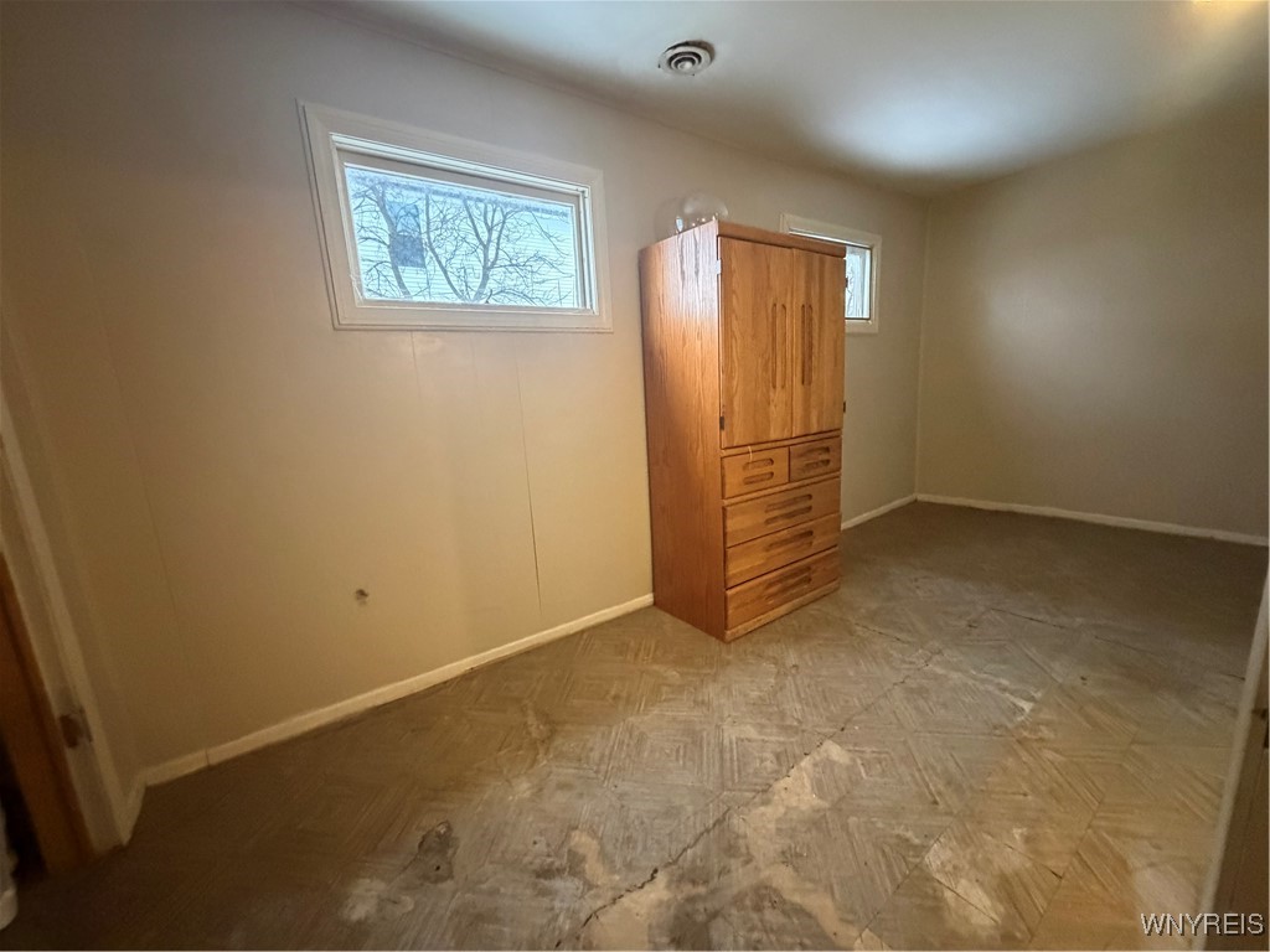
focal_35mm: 14
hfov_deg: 102.1
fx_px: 514
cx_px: 635
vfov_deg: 85.7
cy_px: 476
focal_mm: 2.22
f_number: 2.2
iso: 1250
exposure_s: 1/60
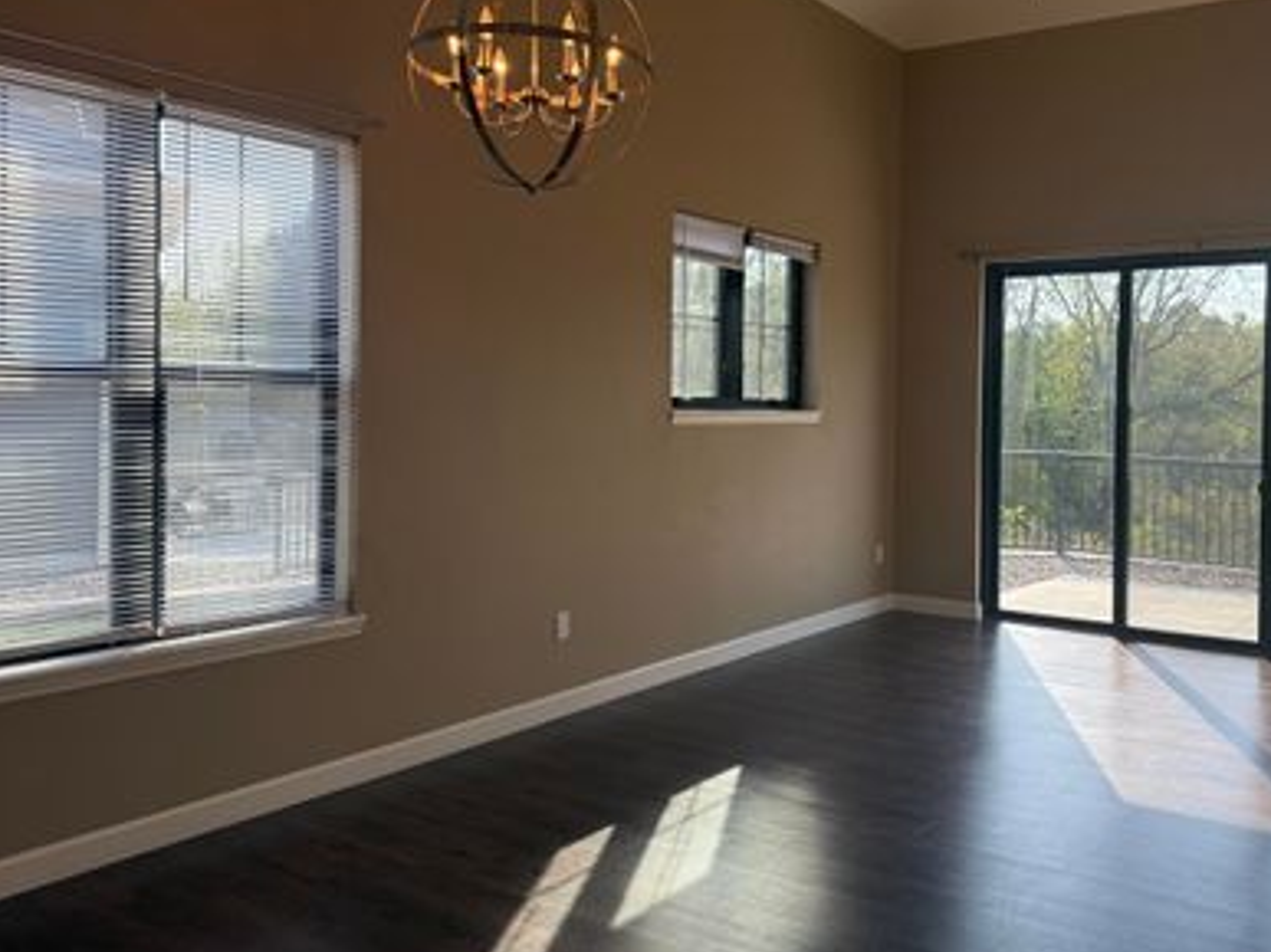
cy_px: 412
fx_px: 1138
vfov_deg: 45.3
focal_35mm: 31
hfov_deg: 57.9
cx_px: 762
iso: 100
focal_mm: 6.76
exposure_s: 1/478
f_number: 1.78
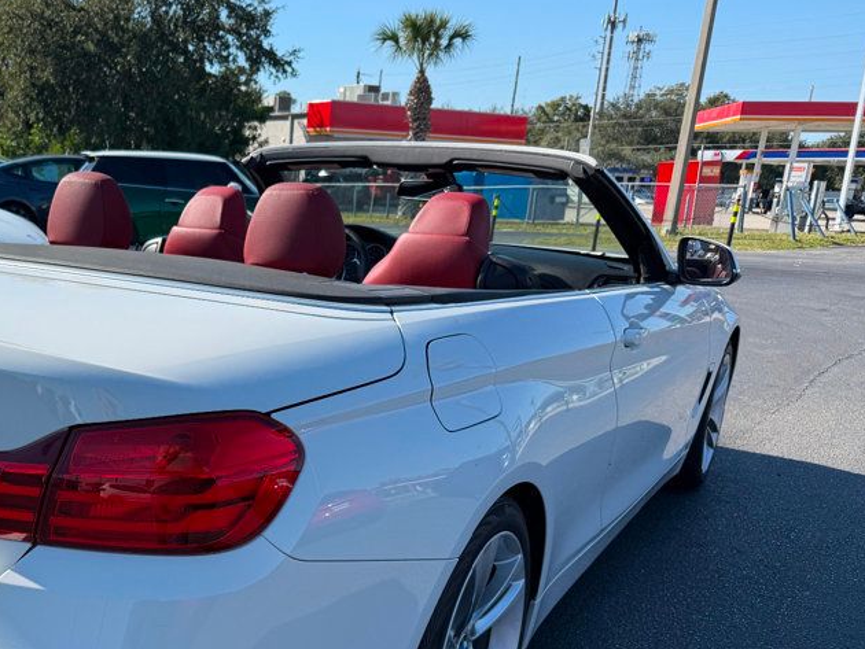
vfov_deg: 35.9
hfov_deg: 45.3
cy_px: 497
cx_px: 168
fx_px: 975
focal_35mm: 39
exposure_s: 1/3425
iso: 80
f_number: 1.78
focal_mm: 6.76
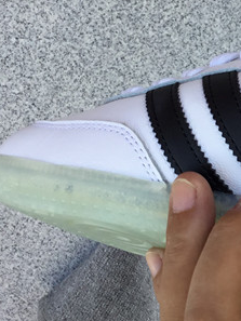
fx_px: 872
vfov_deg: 20.8
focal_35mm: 94
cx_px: 290
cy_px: 112
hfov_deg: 15.2
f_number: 2.4
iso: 25
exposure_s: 1/163
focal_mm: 3.3
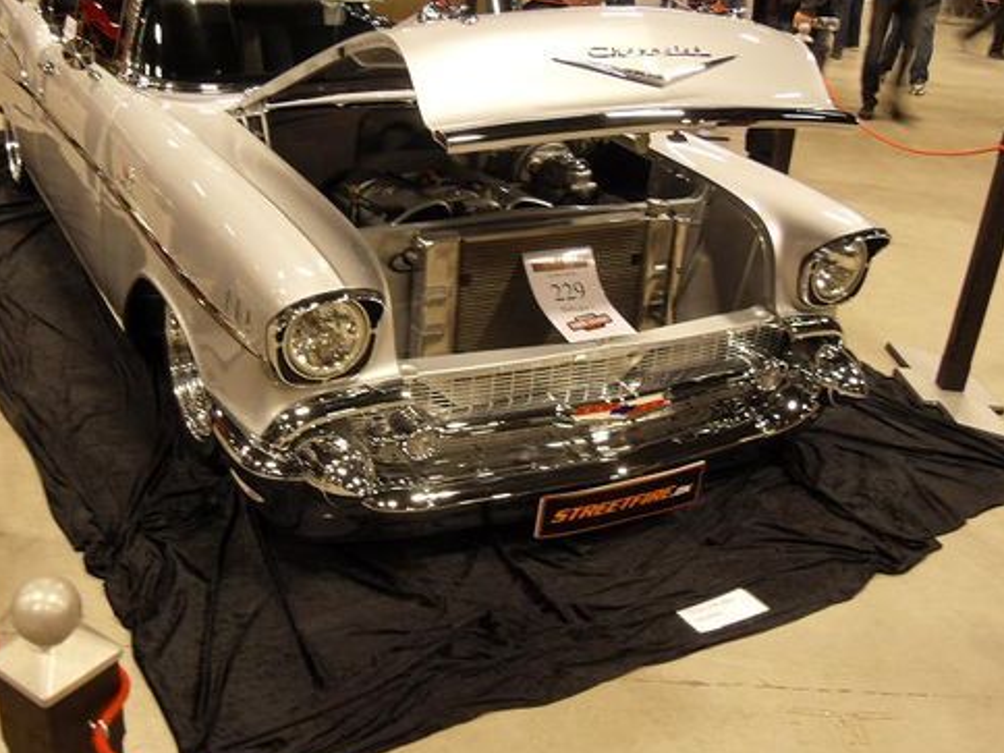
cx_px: 378
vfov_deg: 38.6
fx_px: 1073
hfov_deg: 49.7
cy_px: 344
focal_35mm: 37
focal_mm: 6
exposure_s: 1/8
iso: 200
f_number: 2.8
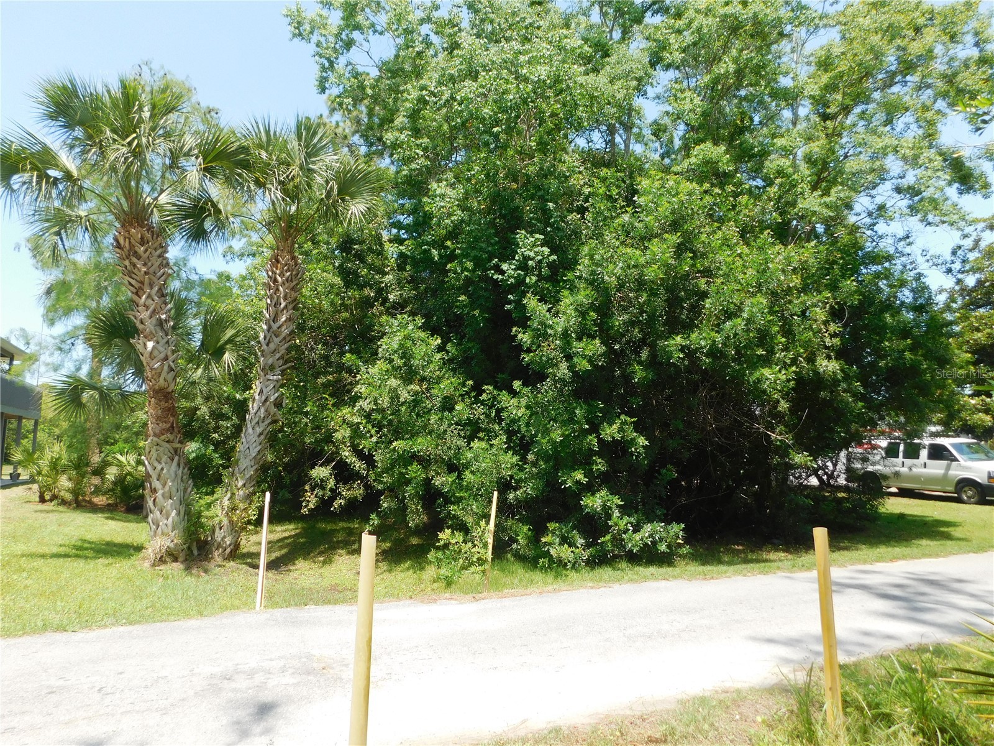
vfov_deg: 58.9
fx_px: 660
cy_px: 373
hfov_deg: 73.9
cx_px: 497
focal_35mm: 23
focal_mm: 4
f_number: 3
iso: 125
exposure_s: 1/640
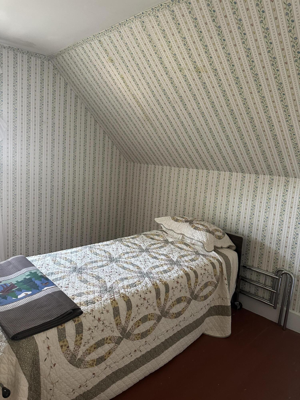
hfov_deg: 56.8
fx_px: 277
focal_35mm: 24
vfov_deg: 71.6
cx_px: 150
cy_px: 200
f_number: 1.78
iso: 400
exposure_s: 1/60
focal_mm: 6.86
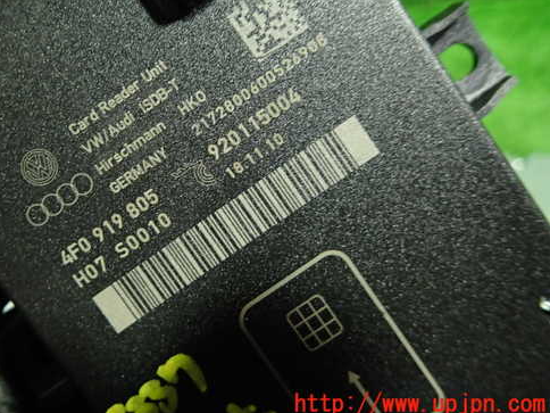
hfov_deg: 57.7
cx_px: 210
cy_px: 163
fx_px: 493
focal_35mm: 31
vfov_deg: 45.2
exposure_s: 1/30
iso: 400
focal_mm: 4.5
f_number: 2
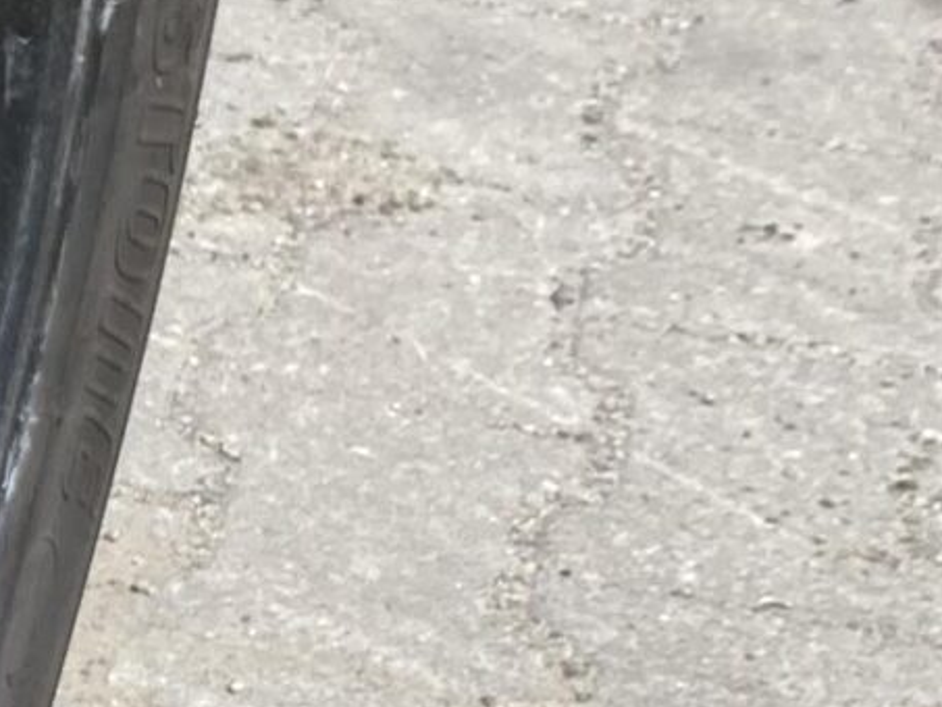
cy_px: 418
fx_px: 4001
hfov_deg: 12.2
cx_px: -817
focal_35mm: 147
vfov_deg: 10.1
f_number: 1.8
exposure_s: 1/2688
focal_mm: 4.25
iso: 32
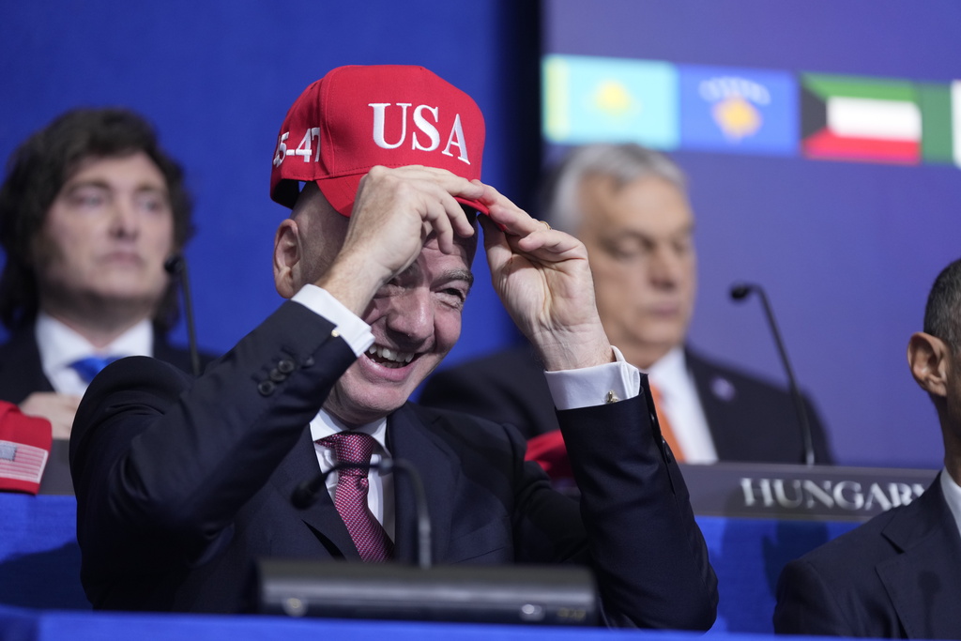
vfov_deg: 8.7
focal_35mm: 158
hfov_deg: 13.0
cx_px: 480
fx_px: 4218
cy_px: 320
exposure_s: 1/500
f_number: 2.8
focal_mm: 158
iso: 1000
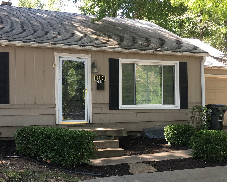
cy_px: 104
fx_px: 289
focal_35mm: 43
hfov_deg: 42.7
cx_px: 90
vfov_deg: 34.8
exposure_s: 1/120
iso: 40
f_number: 2.2
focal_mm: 4.15
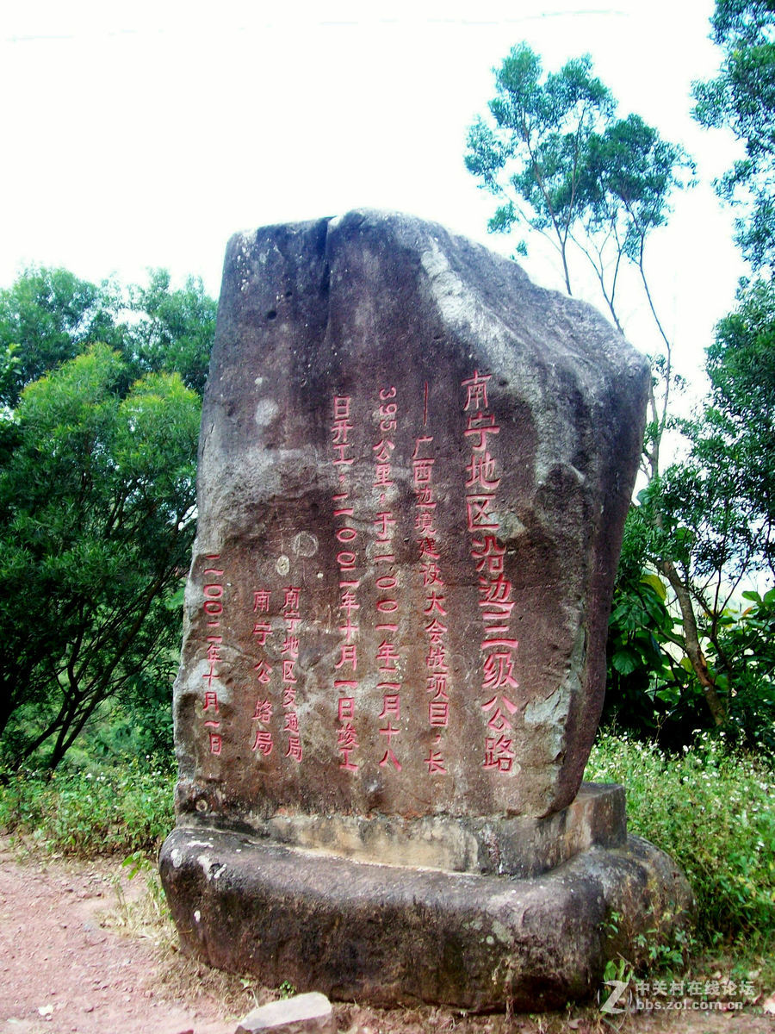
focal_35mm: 36
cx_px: 388
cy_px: 517
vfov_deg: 51.4
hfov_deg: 39.7
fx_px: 1075
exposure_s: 1/133
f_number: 2.7
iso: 80
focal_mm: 6
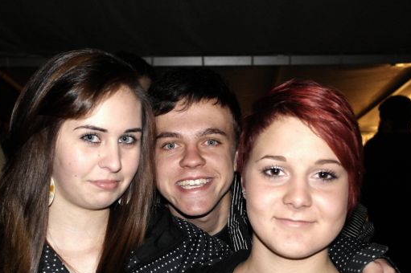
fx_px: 536
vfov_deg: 28.2
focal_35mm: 47
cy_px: 207
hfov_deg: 41.8
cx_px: 168
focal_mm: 20
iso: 1600
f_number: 4
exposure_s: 1/40
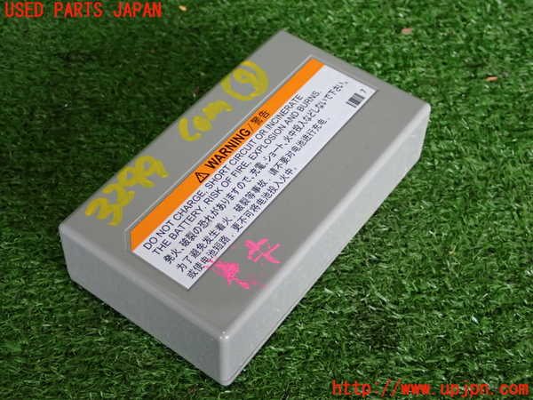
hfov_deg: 35.5
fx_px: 831
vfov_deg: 27.0
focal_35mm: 54
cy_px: 200
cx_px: 266
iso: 400
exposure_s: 1/50
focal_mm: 9.65
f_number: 3.3
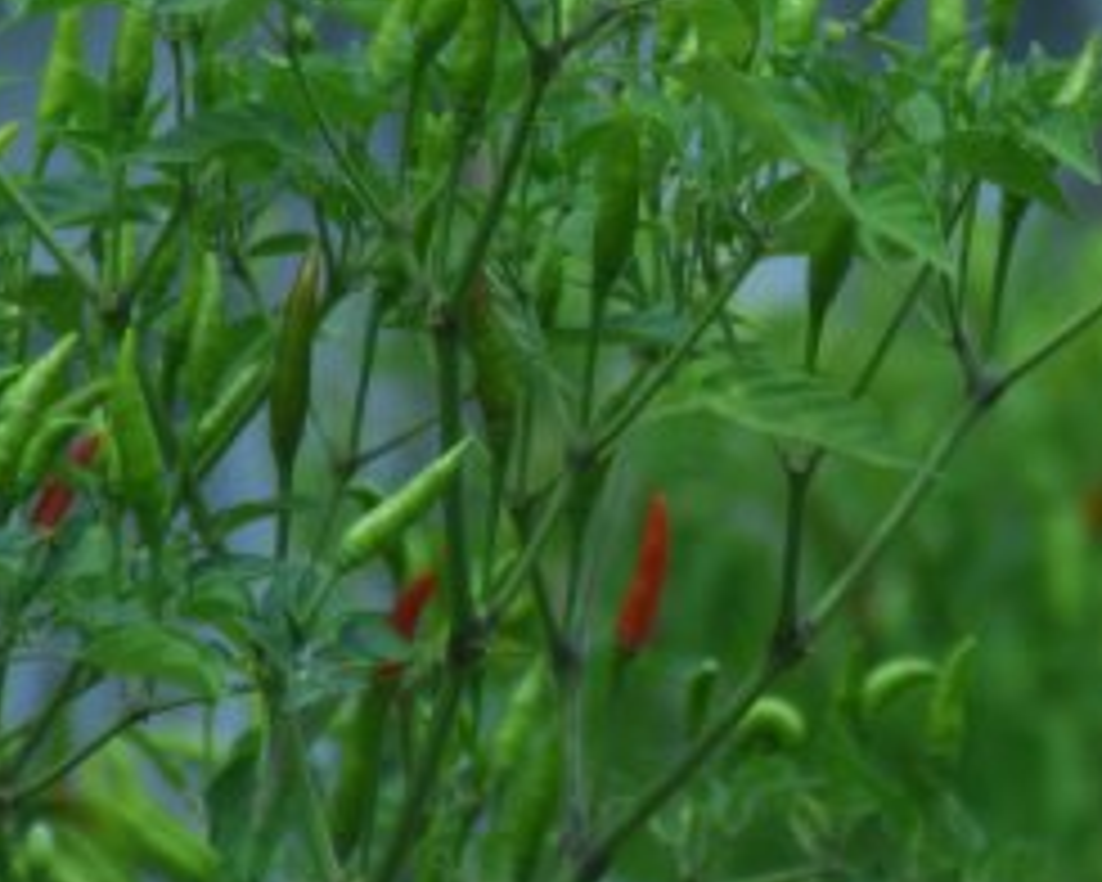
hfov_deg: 2.7
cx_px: 999
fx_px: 22961
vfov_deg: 2.2
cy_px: 670
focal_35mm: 704
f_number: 6.3
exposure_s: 1/400
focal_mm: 200
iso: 100
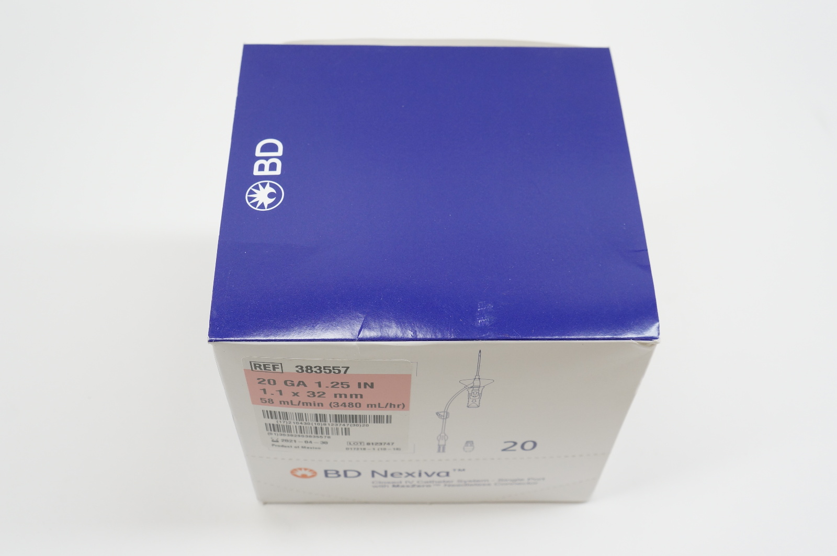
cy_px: 278
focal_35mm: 40
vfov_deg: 32.9
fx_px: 941
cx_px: 418
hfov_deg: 48.0
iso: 400
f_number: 6.3
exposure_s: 1/60
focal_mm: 27
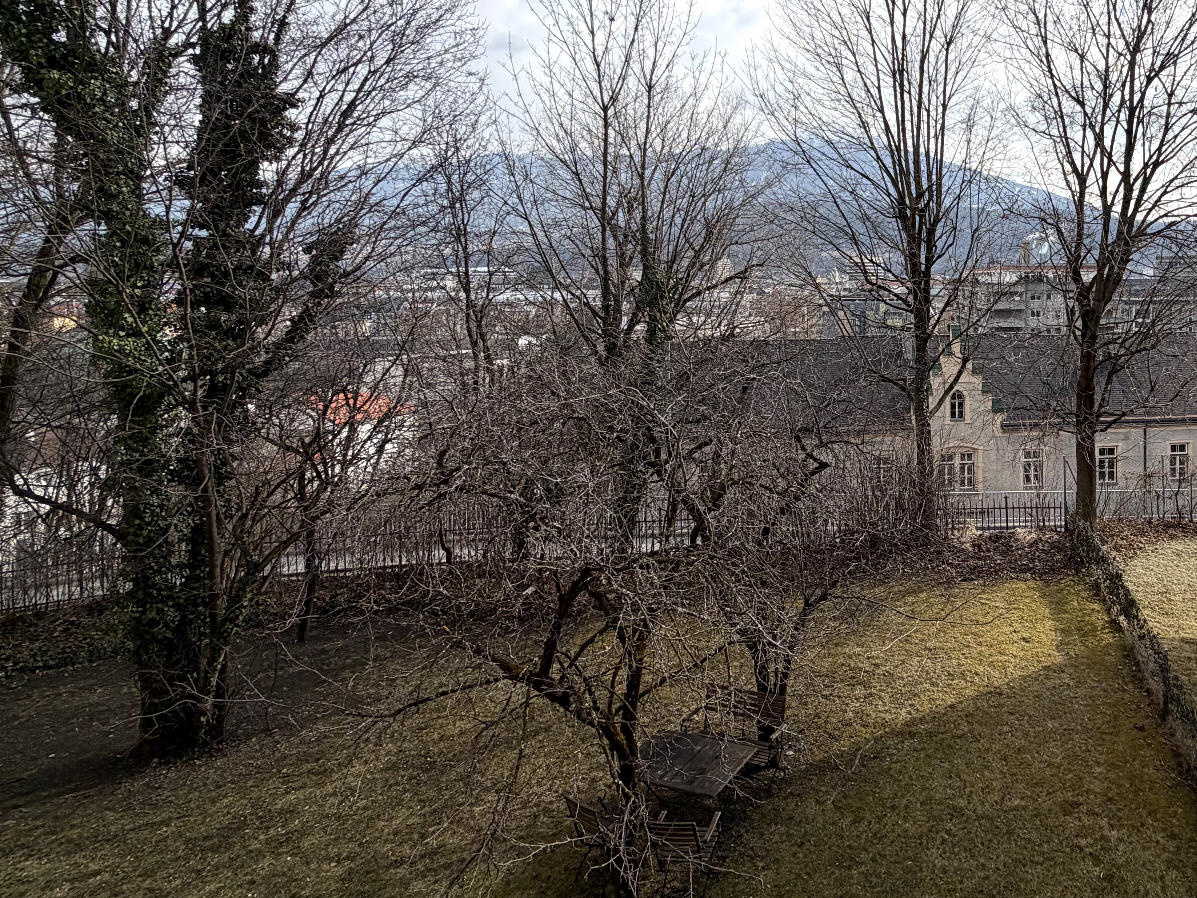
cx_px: 911
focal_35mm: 24
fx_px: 830
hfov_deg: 66.7
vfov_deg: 55.3
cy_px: 279
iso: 20
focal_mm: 2.22
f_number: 2.2
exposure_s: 1/1145
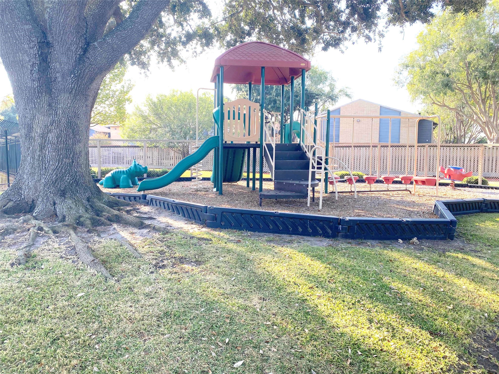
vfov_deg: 53.1
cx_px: 250
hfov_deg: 67.3
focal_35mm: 26
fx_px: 375
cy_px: 187
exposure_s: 1/432
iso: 32
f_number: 1.8
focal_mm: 4.25
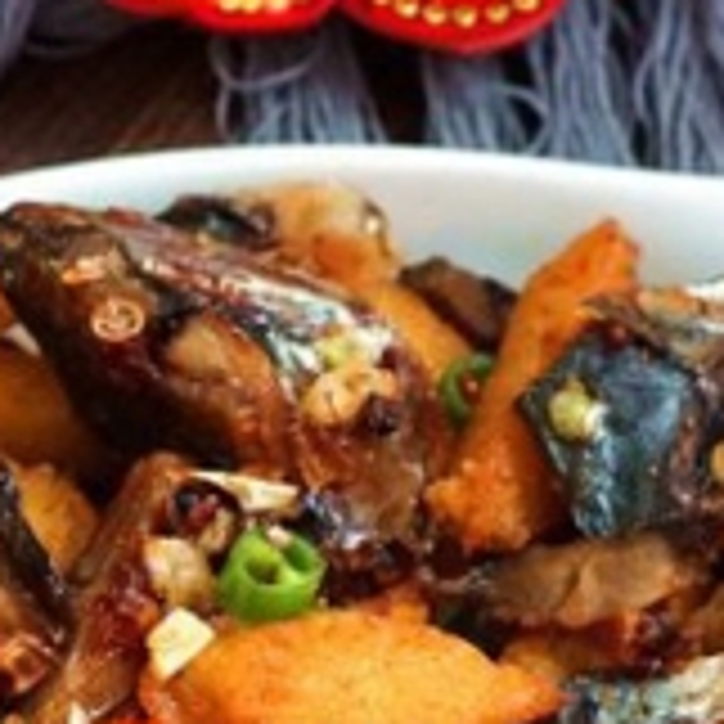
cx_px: 112
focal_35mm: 238
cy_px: 684
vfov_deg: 7.3
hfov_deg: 7.3
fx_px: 5632
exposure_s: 1/160
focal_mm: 50
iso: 1600
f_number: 4
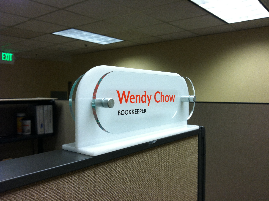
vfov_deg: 40.6
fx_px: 272
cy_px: 100
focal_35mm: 35
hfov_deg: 52.7
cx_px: 134
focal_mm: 3.85
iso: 80
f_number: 2.8
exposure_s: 1/20
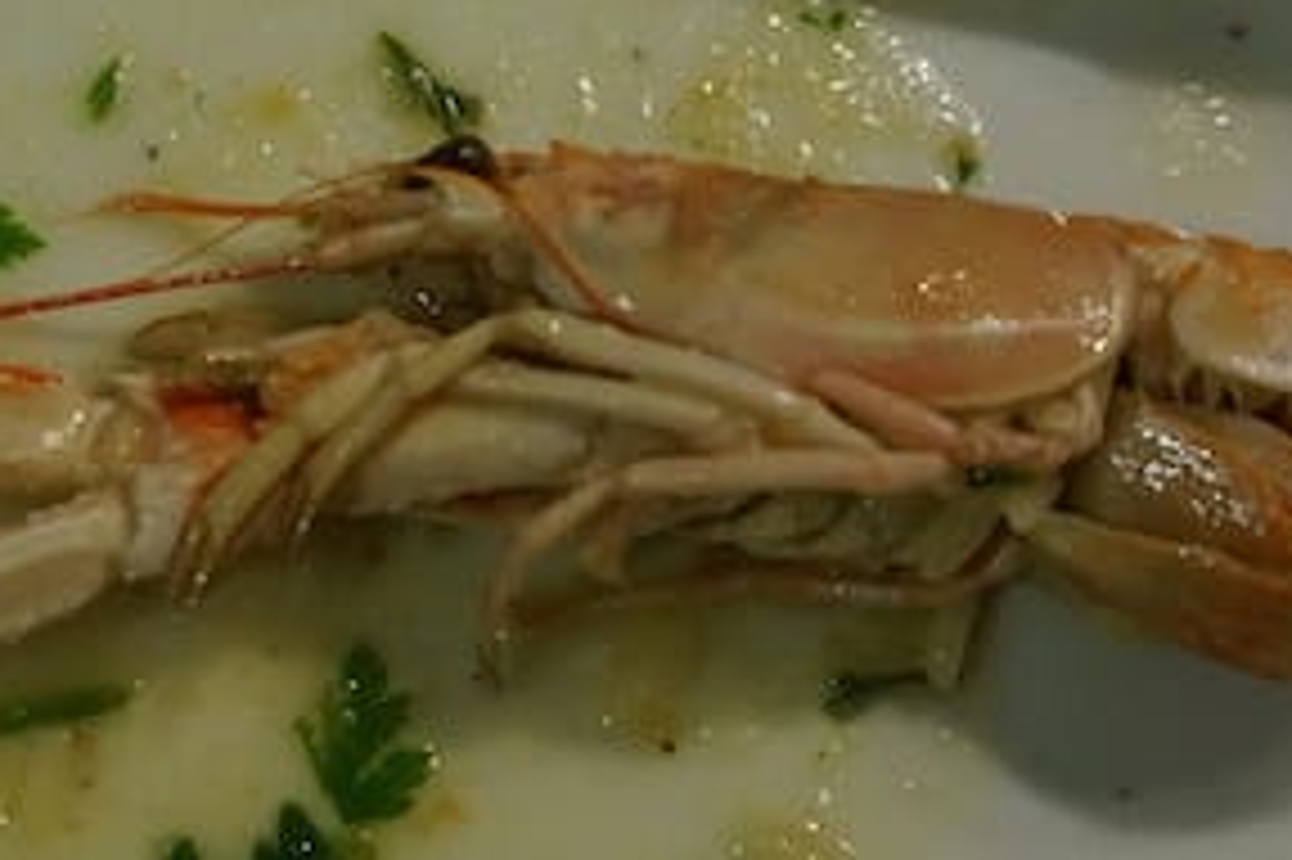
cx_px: 315
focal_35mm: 67
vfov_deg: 20.1
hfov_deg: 29.6
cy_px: 221
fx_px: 2403
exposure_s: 1/60
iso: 1250
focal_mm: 16
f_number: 4
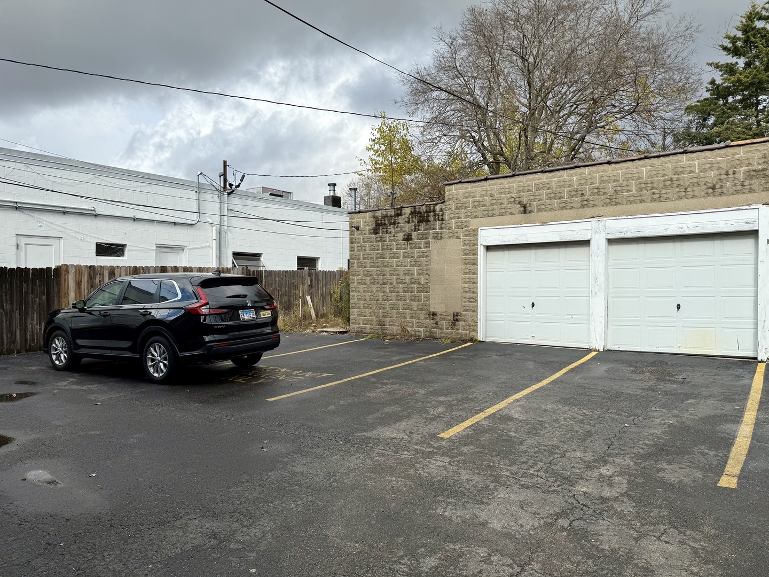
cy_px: 288
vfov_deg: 56.8
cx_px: 384
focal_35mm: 24
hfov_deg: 71.6
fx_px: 533
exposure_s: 1/4673
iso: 80
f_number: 1.78
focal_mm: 6.76
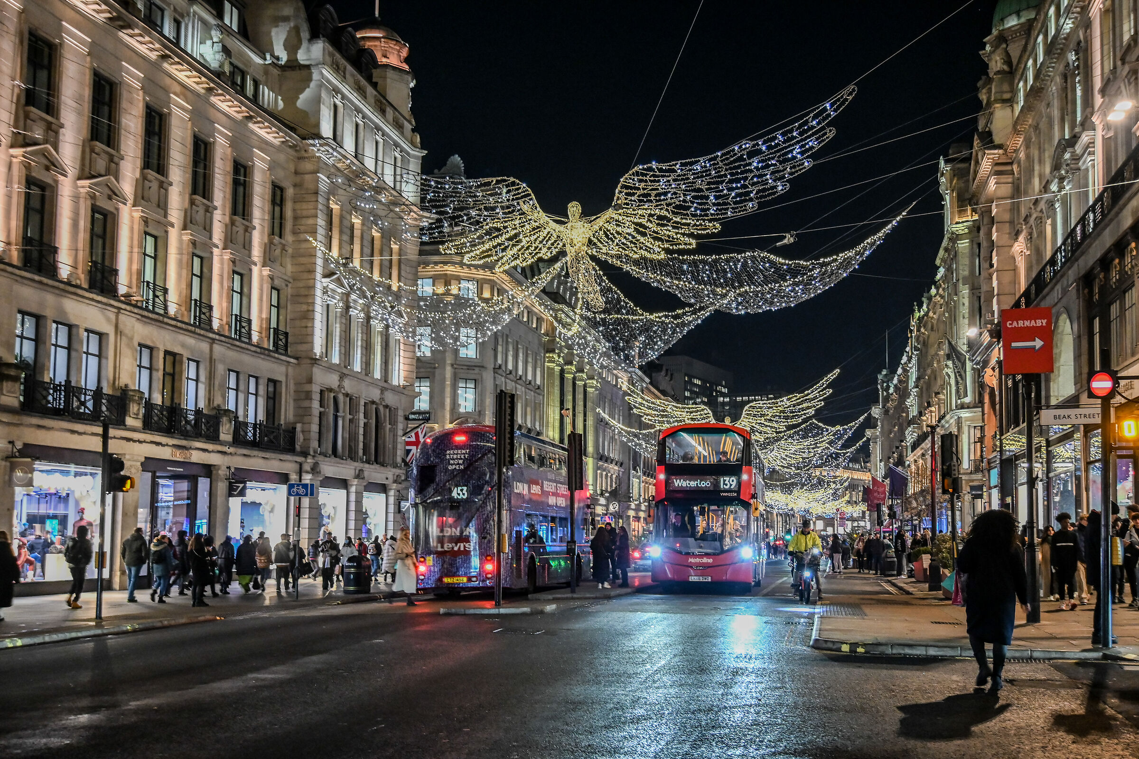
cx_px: 570
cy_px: 380
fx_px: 1281
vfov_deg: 33.0
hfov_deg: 47.9
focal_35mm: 40
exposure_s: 1/40
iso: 1600
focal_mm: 27
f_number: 3.8
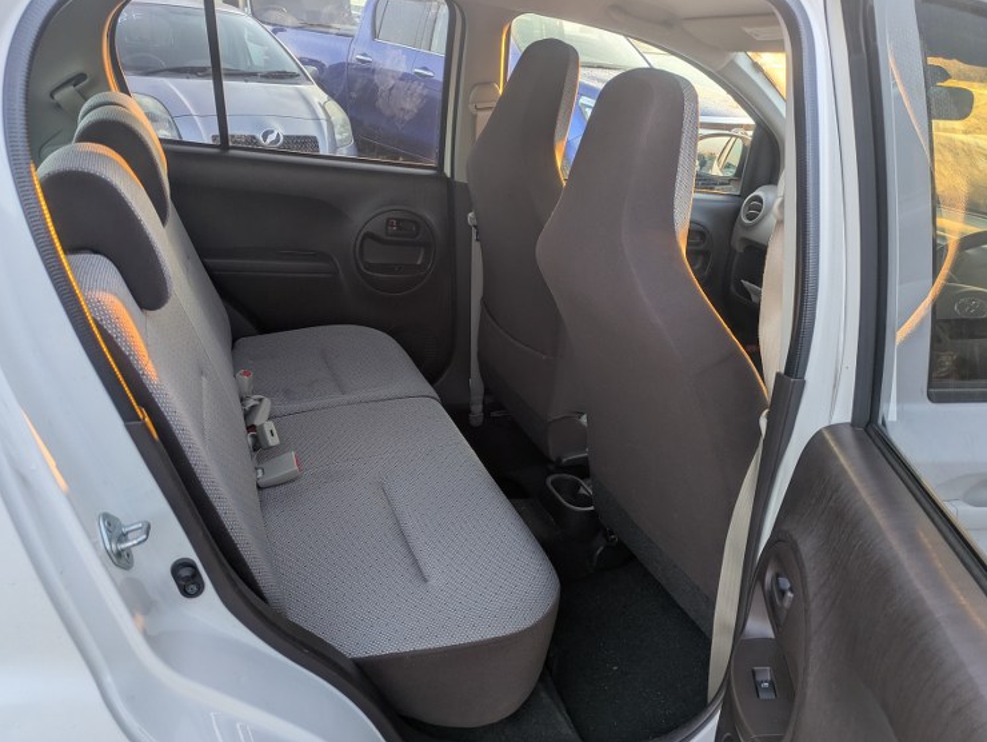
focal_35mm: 27
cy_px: 396
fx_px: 770
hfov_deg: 65.2
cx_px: 467
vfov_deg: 51.4
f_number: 1.89
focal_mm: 5.43
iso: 73
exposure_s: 1/120
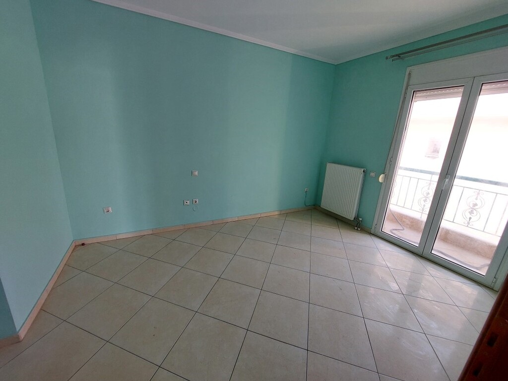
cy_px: 190
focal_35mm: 13
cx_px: 254
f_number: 2.2
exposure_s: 1/50
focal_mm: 1.74
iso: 125
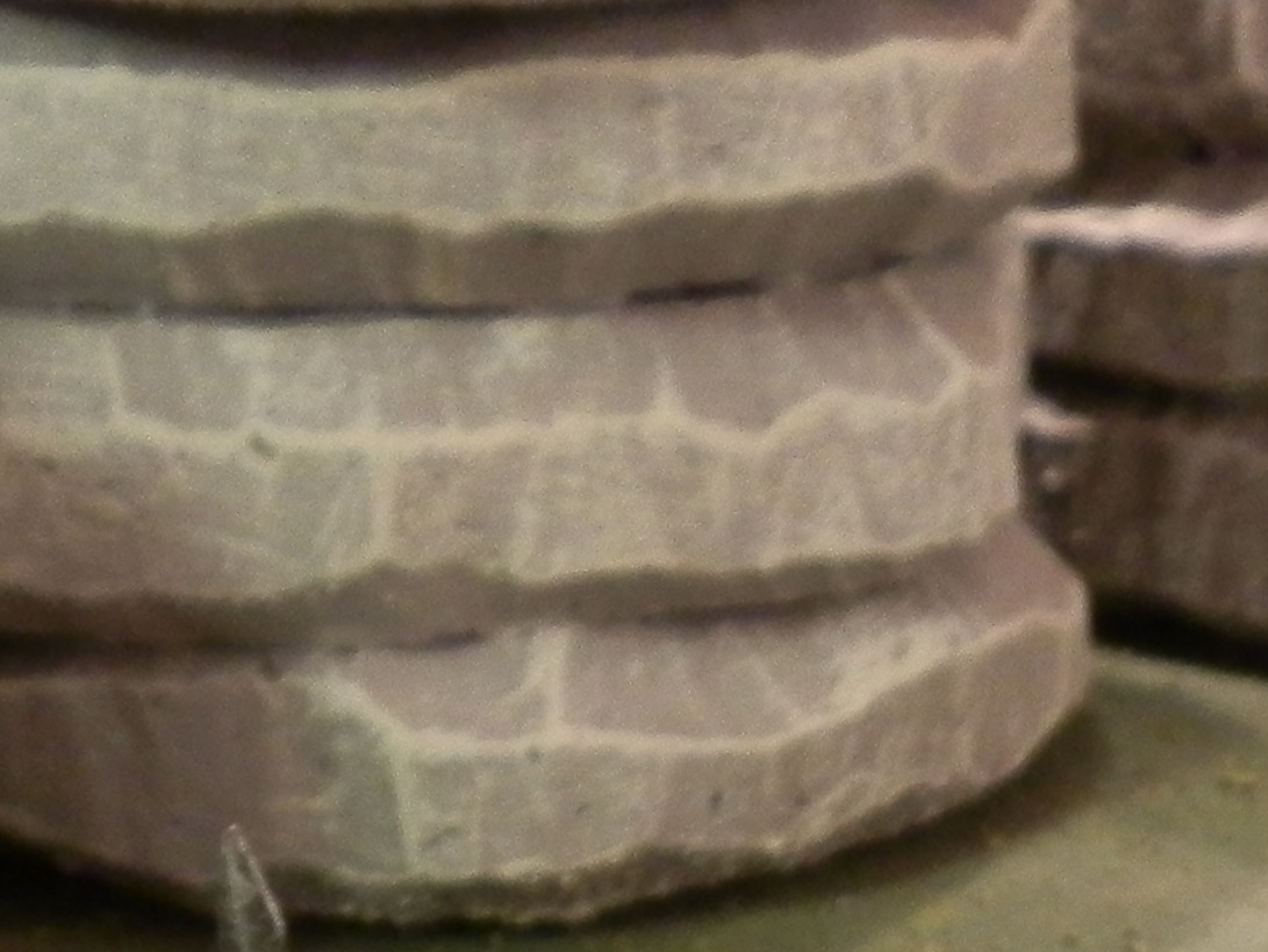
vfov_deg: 12.2
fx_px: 4031
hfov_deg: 17.5
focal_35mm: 110
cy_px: 1765
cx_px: 1218
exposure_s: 1/8
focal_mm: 5
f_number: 3.1
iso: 200
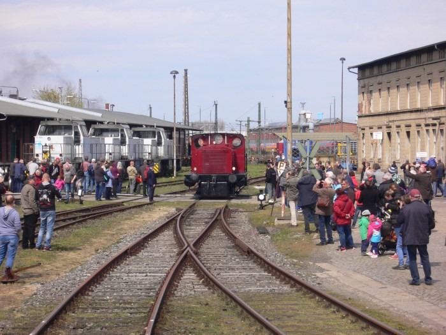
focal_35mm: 105
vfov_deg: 14.1
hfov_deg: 18.7
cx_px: 223
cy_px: 168
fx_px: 1353
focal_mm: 17.4
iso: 100
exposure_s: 1/160
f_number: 10
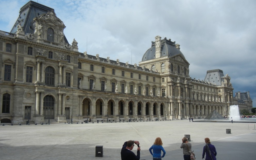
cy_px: 95
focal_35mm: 33
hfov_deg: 58.1
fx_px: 230
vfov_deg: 38.2
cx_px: 123
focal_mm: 5.4
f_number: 7
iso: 160
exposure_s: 1/494
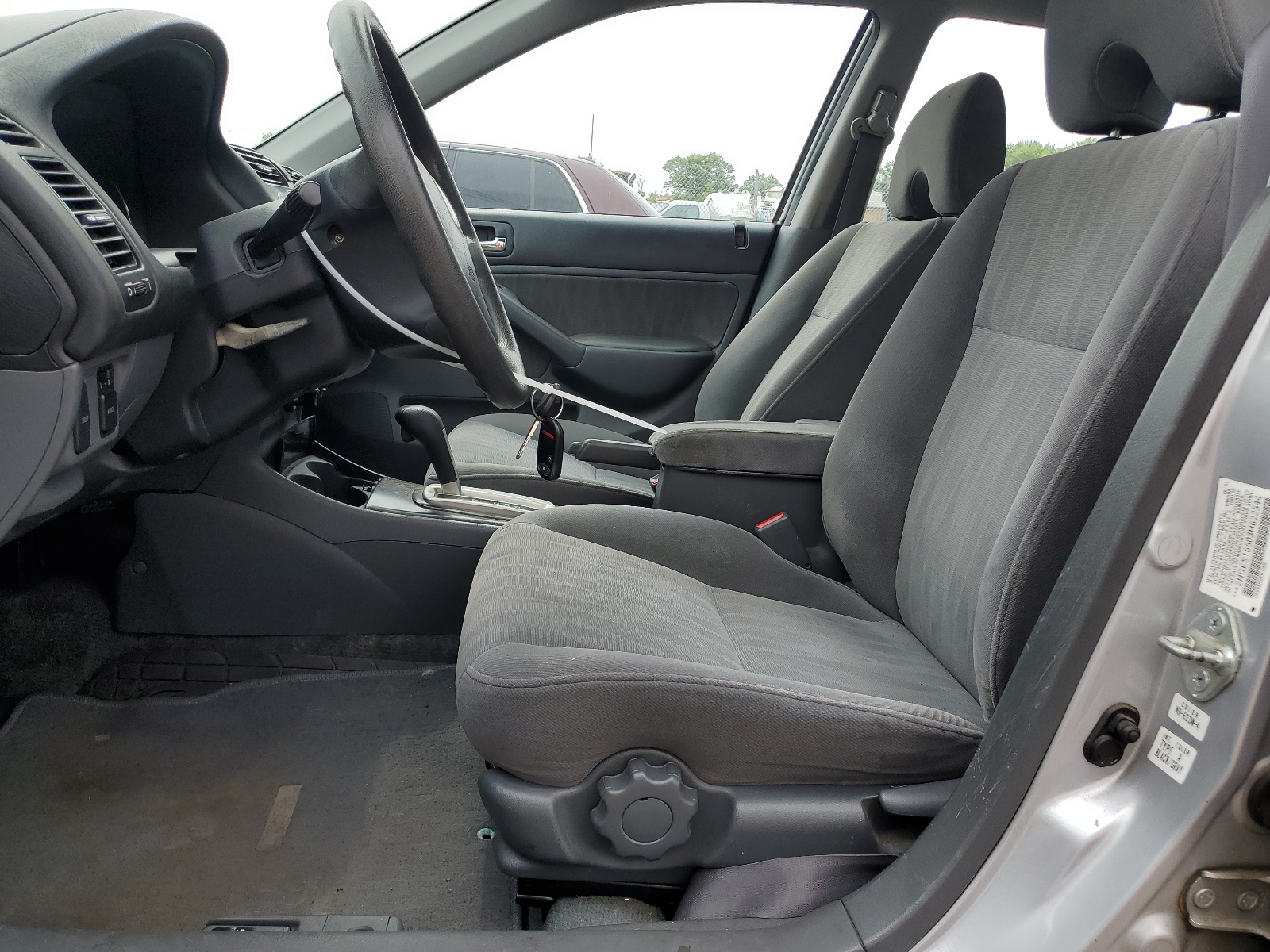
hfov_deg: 67.3
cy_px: 476
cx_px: 635
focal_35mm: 26
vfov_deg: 53.1
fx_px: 954
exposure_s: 1/1111
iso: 50
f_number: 1.5
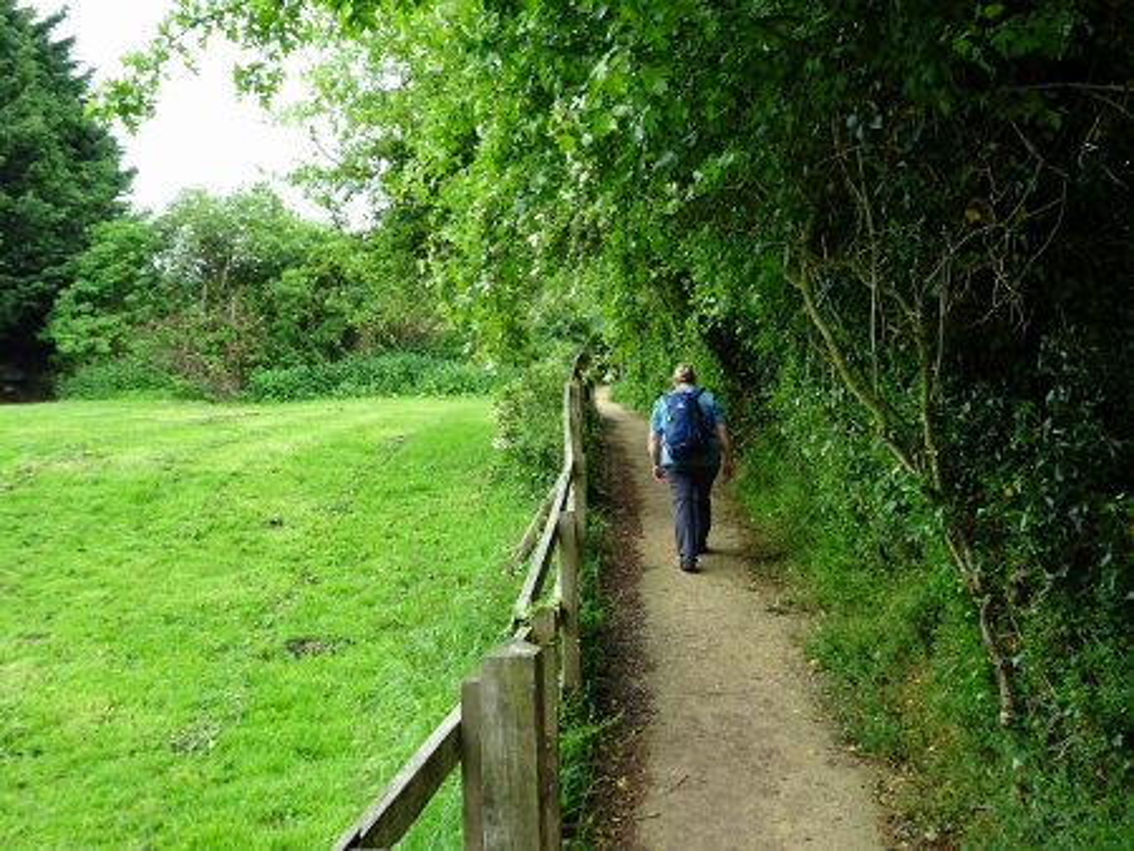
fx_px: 1114
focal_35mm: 34
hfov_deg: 53.9
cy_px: 426
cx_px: 567
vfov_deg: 41.8
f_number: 4
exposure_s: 1/80
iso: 80
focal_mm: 5.79
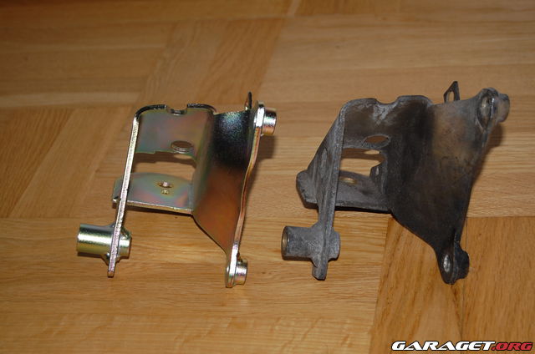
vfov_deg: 18.1
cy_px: 177
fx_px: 1112
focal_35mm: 75
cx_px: 268
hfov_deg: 27.0
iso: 200
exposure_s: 1/125
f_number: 5.6
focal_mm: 50
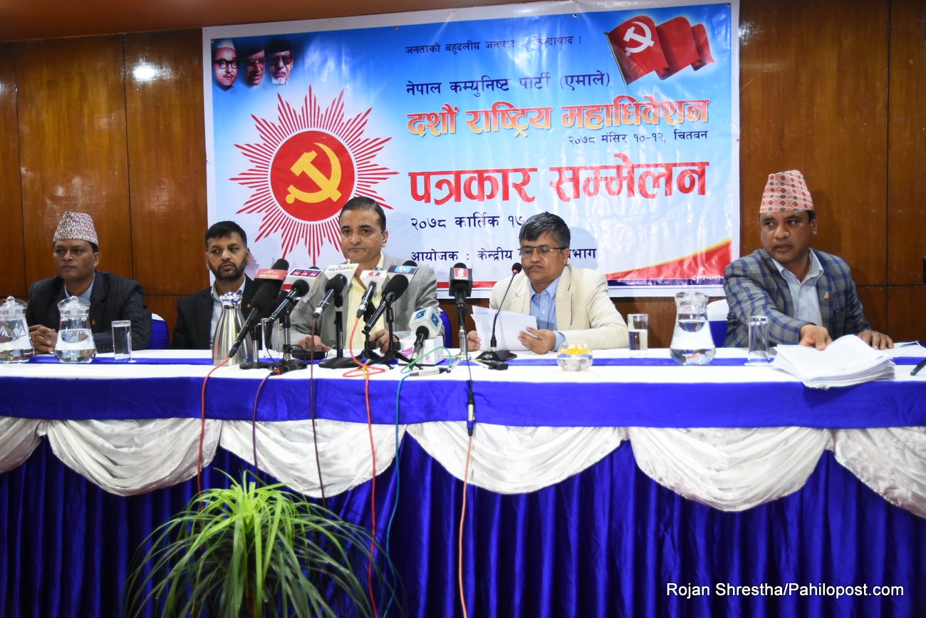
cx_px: 463
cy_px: 309
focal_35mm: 54
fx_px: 1389
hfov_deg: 36.9
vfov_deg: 25.1
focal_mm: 36
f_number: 2.8
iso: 800
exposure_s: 1/80
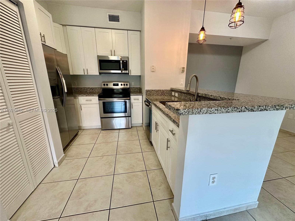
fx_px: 119
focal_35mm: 14
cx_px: 148
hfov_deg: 102.1
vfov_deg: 85.7
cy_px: 110
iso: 250
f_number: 2.2
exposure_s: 1/120
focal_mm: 2.22
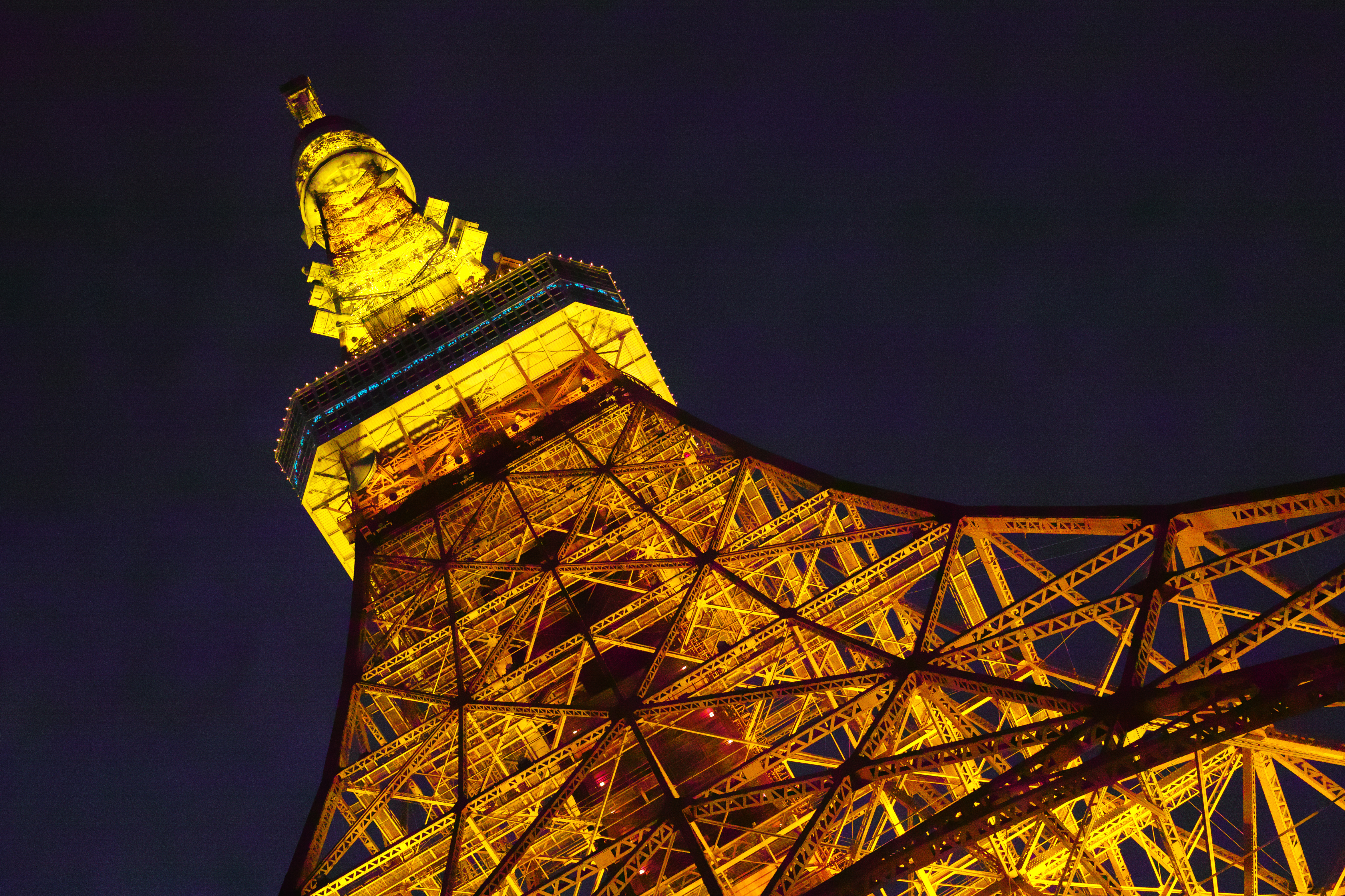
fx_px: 1681
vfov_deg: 29.9
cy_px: 448
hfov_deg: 43.6
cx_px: 672
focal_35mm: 45
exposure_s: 1/40
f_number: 8
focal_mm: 30
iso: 3200
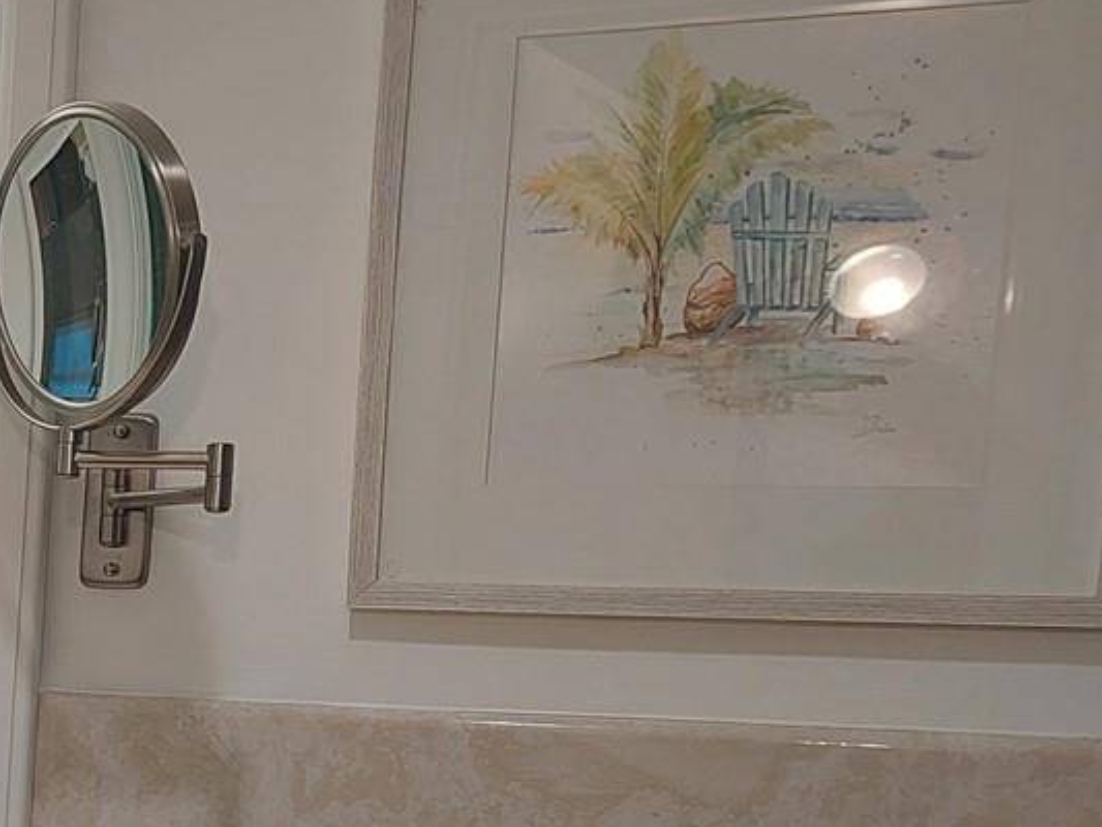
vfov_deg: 19.7
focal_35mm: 72
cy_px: 881
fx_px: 2293
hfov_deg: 23.0
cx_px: -455
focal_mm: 5.23
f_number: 1.8
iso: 80
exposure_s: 1/120
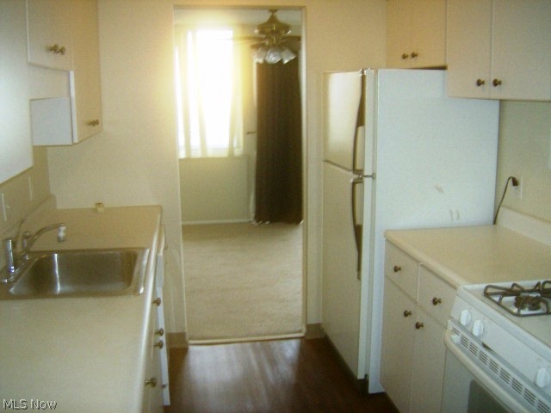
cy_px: 206
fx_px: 573
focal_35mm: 36
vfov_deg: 39.7
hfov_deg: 51.4
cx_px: 276
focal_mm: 6
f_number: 2.8
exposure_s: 1/60
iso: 200
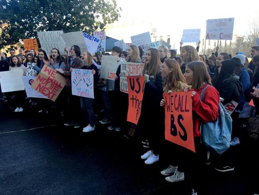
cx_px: 130
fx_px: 217
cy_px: 98
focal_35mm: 29
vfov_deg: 48.3
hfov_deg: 61.6
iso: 25
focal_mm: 4.15
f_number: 2.2
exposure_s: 1/157
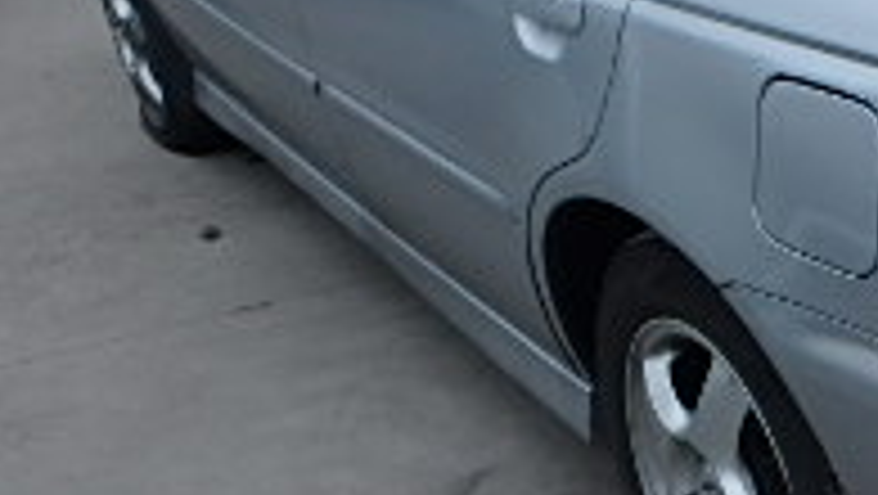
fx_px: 1747
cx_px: 1076
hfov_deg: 25.2
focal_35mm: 75
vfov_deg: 16.1
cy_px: 266
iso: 125
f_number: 3.5
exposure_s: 1/200
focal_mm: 3.7
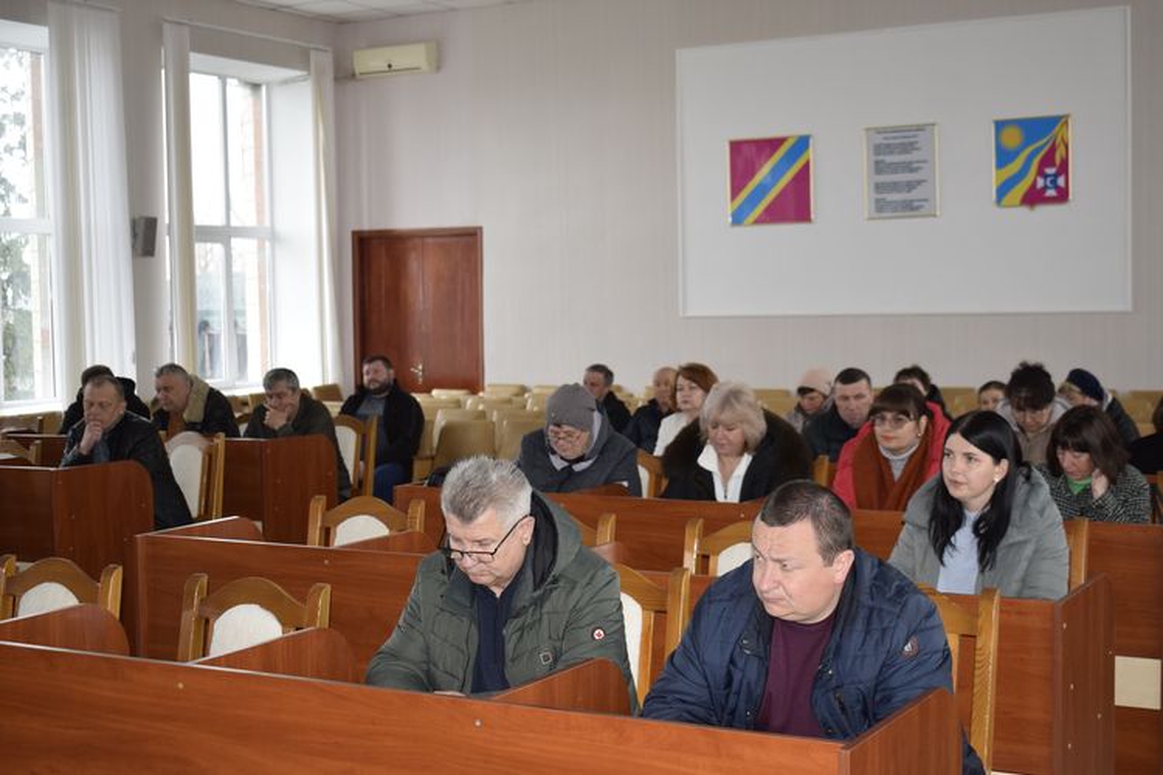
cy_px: 388
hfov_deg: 38.9
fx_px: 1647
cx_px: 582
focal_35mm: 51
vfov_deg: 26.5
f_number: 4.8
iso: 800
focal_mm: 34
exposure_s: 1/100
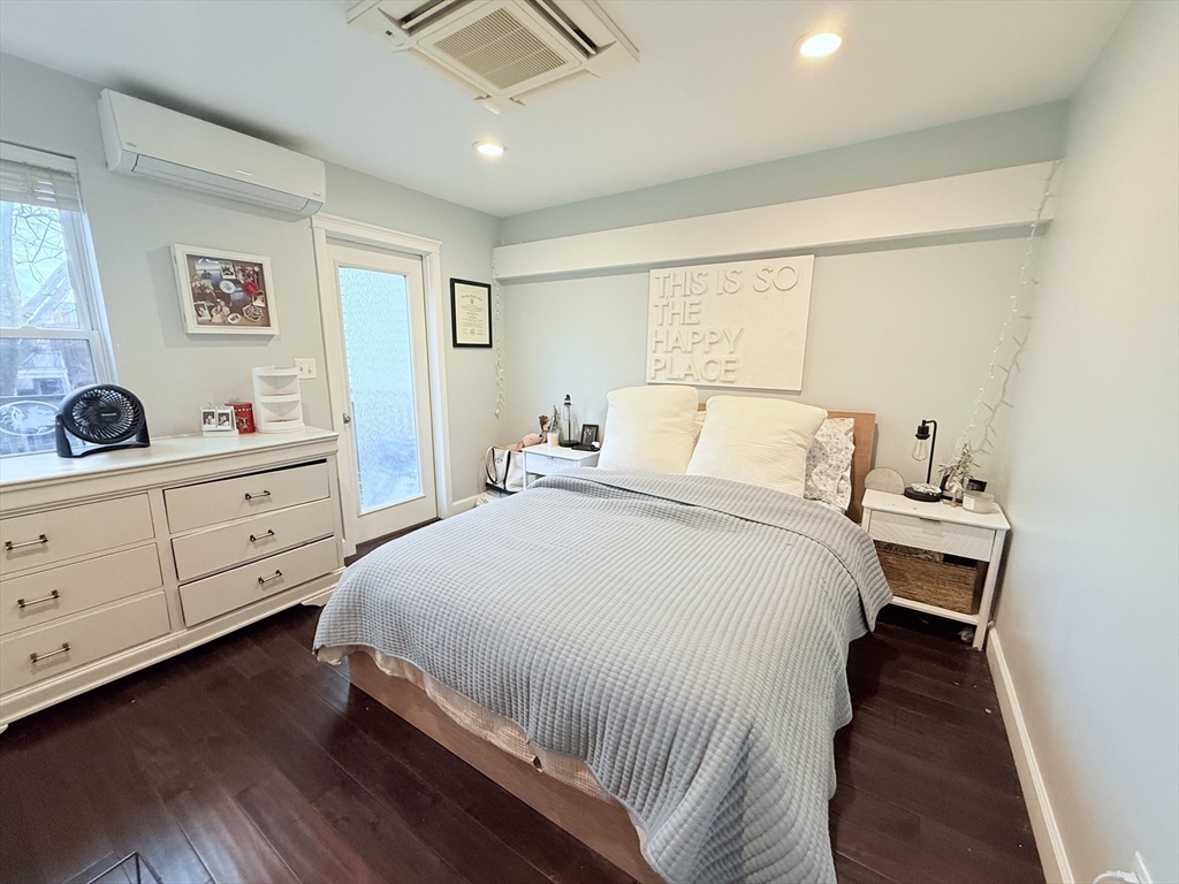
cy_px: 442
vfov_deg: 85.7
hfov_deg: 102.1
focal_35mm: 14
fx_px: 477
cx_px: 590
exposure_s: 1/60
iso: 200
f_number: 2.2
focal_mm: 2.22
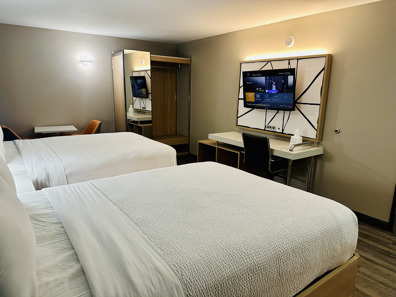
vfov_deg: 56.8
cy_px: 148
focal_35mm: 24
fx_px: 275
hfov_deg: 71.6
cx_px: 198
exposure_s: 1/60
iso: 320
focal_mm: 6.86
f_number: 1.78
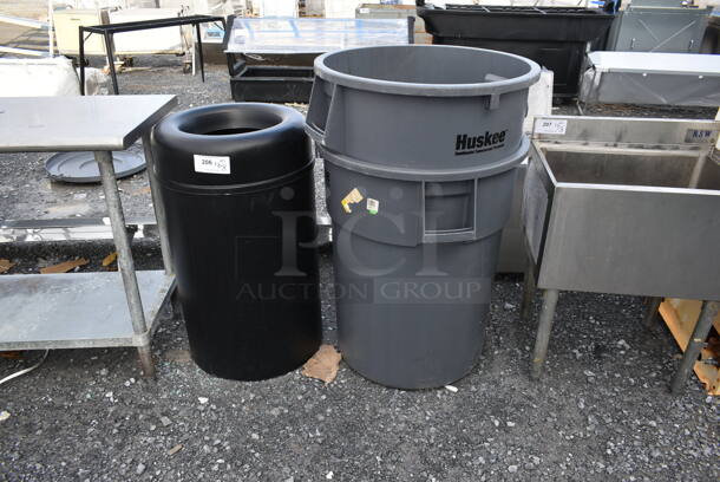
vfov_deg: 48.0
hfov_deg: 67.3
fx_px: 541
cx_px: 360
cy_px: 241
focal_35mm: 27
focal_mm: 18
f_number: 5.6
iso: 100
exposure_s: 1/125
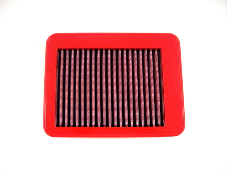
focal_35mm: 35
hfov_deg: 52.6
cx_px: 114
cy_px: 85
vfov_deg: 40.7
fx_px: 230
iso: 330
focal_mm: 5.7
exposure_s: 1/53.1
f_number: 2.8
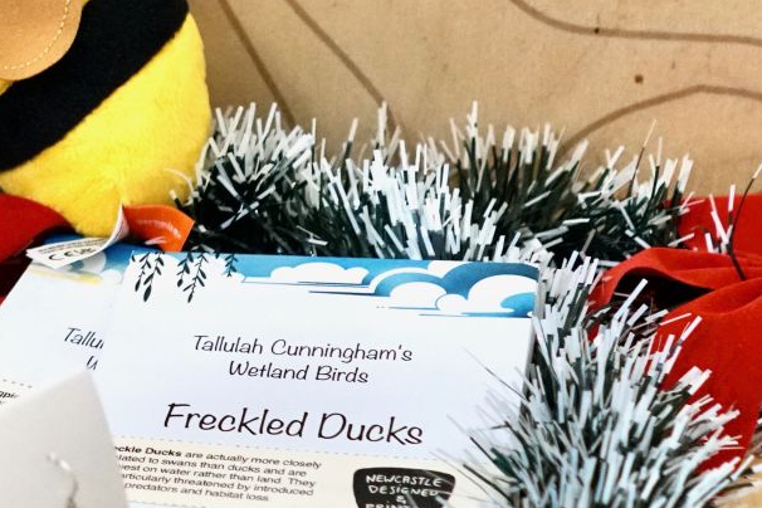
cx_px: -318
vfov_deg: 10.3
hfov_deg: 14.5
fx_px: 2815
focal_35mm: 133
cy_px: 180
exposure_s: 1/100
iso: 1600
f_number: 3.2
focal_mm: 28
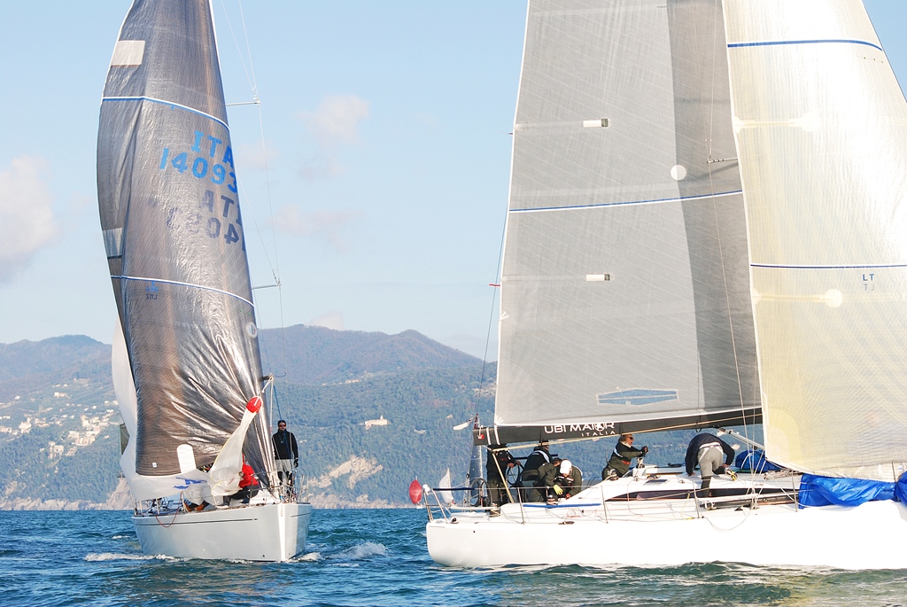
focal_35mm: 105
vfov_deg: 13.1
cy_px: 304
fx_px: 2648
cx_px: 454
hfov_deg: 19.4
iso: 200
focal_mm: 70
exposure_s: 1/640
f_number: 6.3
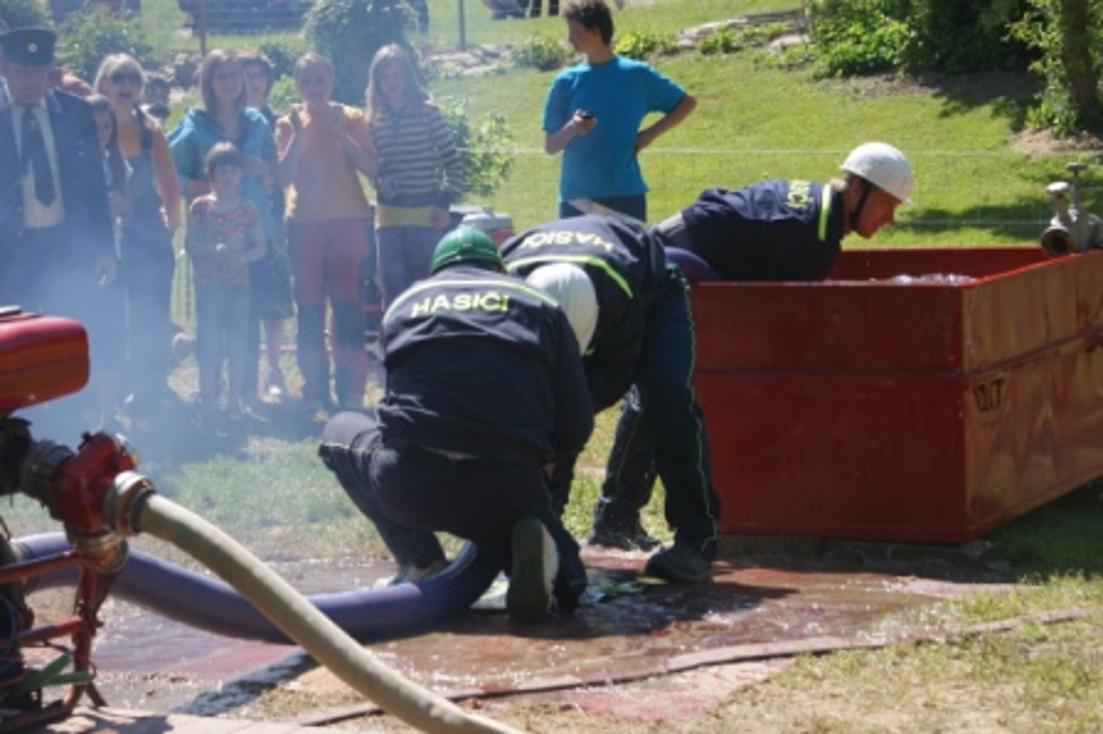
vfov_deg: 13.0
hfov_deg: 19.5
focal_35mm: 105
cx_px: 552
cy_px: 367
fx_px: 3215
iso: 100
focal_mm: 70
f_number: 5.6
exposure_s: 1/250
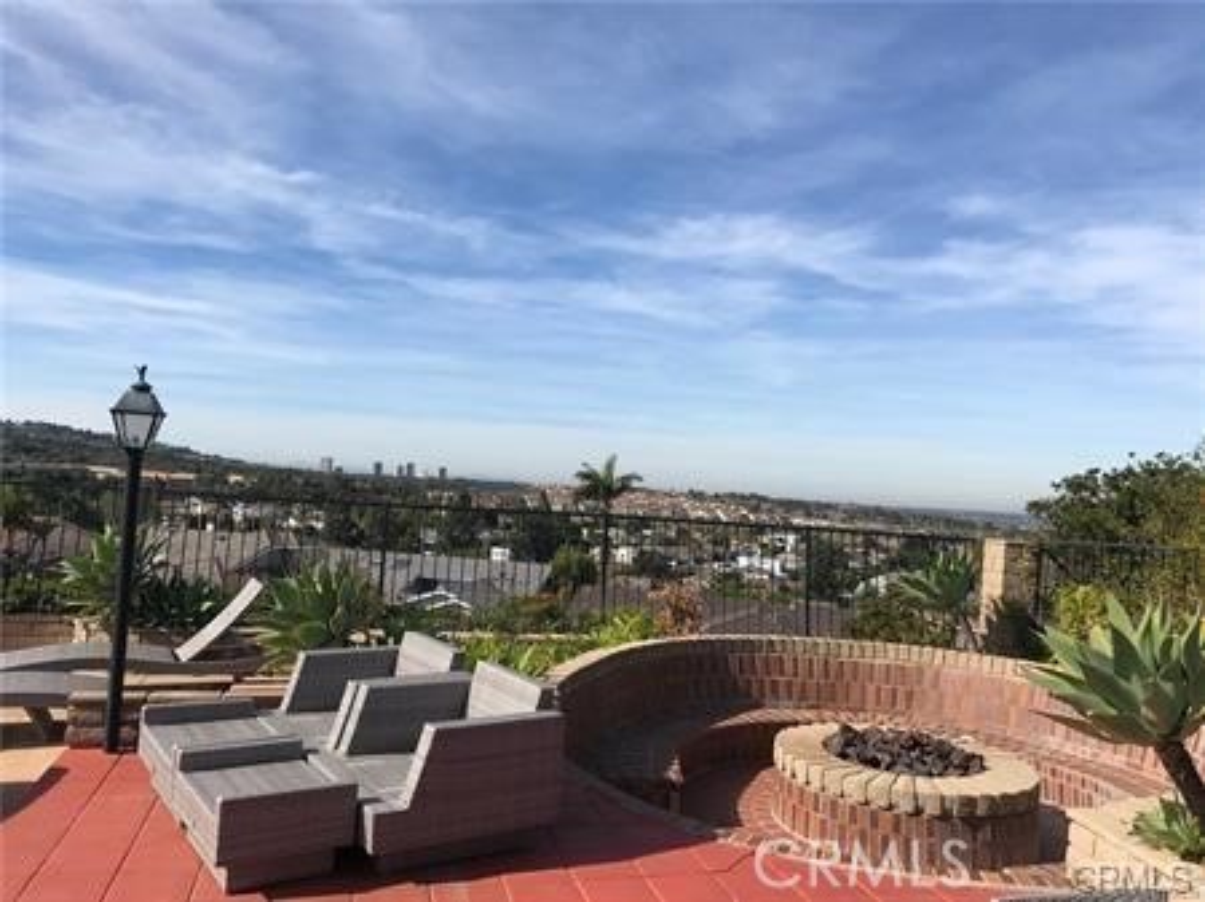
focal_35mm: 28
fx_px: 974
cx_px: 602
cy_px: 451
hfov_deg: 63.5
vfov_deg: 49.7
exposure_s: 1/3195
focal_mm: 3.99
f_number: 1.8
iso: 20
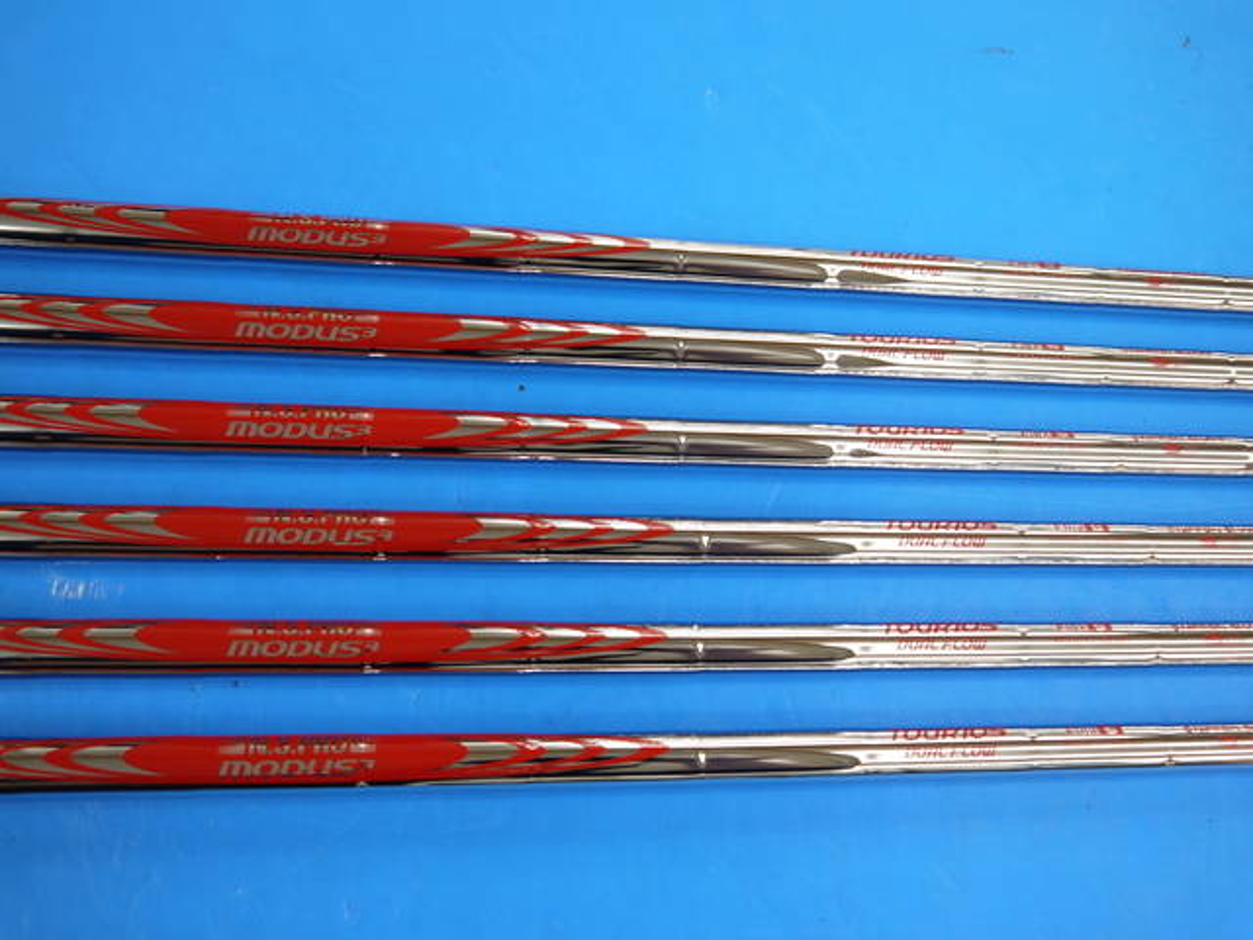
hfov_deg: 51.4
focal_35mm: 36
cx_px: 626
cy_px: 470
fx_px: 1303
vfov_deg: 39.7
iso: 160
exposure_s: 1/60
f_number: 4
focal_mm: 18
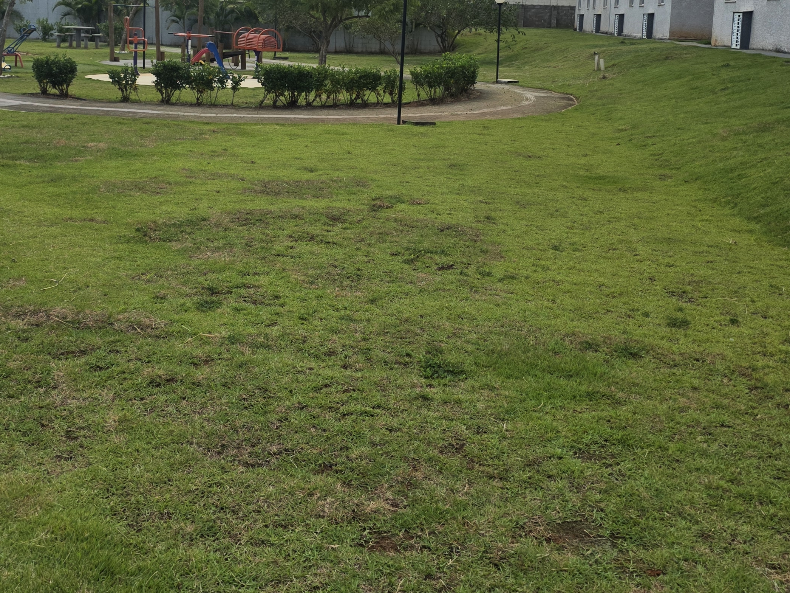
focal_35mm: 44
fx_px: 1004
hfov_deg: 42.9
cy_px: 140
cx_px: 354
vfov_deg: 32.2
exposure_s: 1/4766
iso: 80
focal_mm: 6.3
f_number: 1.7
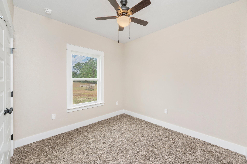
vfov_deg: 81.1
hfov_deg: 104.3
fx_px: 96
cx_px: 124
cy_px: 82
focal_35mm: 14
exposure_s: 1/30
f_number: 9
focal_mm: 14
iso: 320
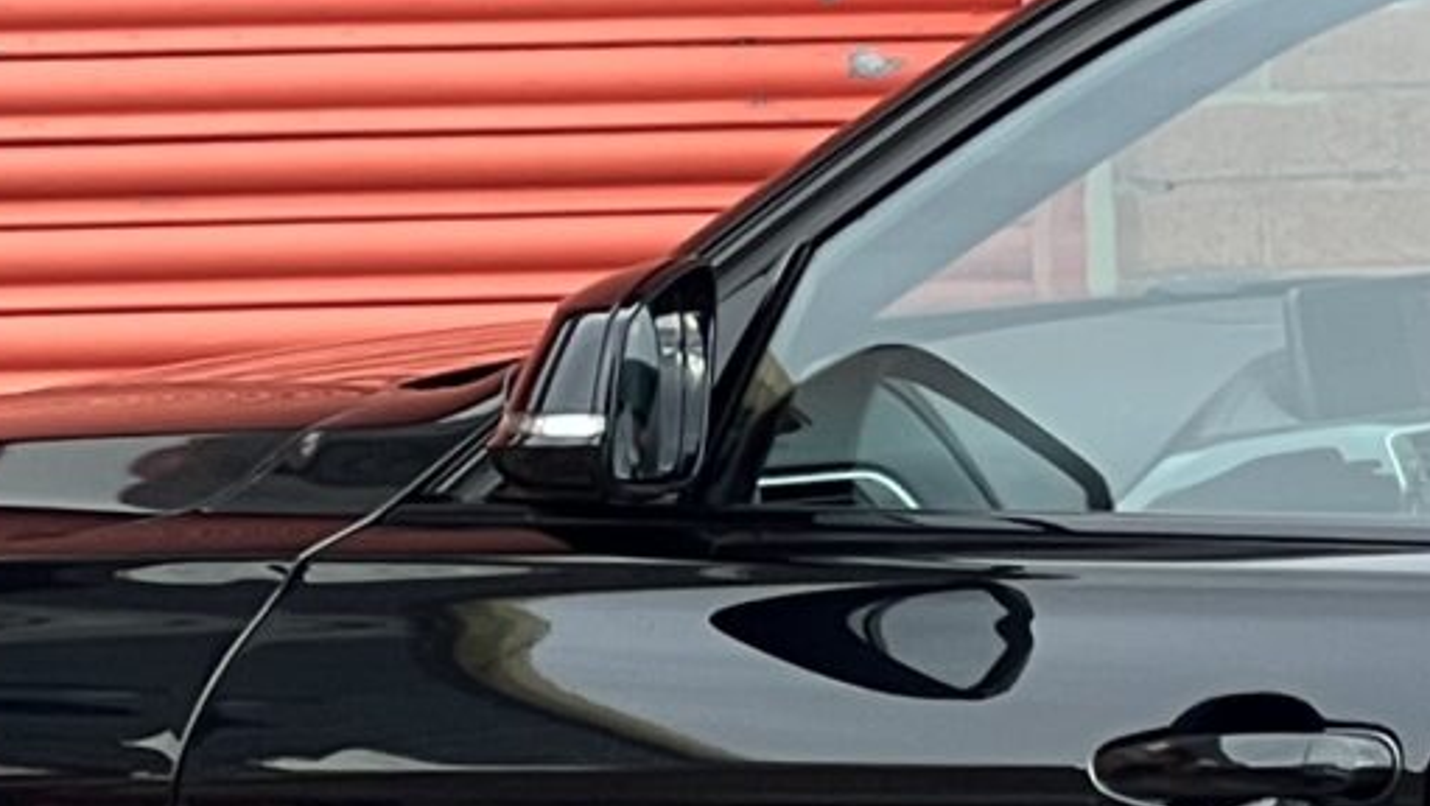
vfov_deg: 2.9
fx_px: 15933
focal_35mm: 420
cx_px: 2603
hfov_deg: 5.1
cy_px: 34
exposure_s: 1/99
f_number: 2.8
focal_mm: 9
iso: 40
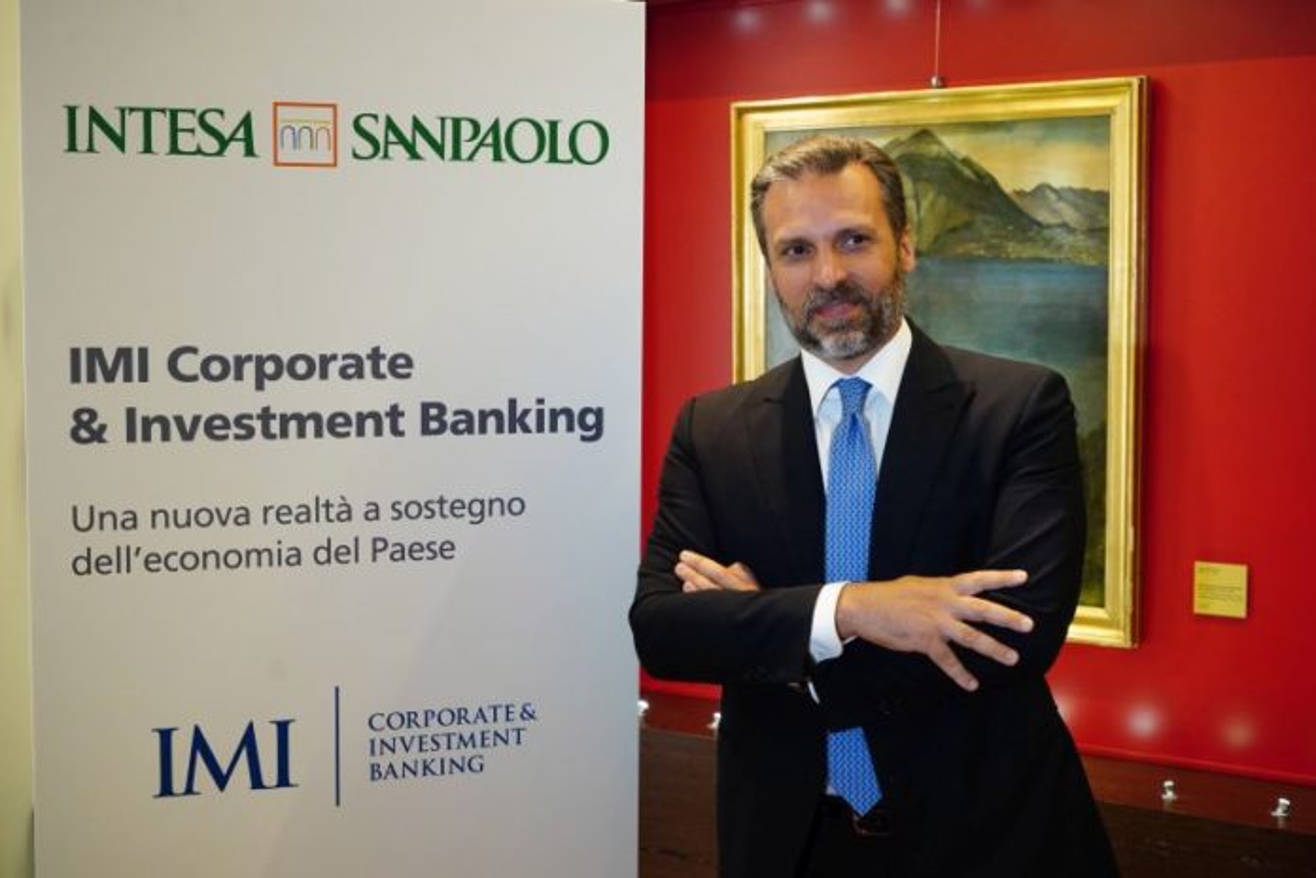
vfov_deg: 28.1
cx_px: 658
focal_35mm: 48
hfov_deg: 41.1
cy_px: 439
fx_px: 1755
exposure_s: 1/125
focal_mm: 48
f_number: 5.6
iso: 6400
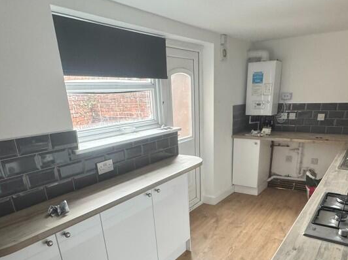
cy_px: 205
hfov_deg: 65.2
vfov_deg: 48.6
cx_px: 188
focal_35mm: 27
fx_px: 271
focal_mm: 2.22
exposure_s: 1/70
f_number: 2.2
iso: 320
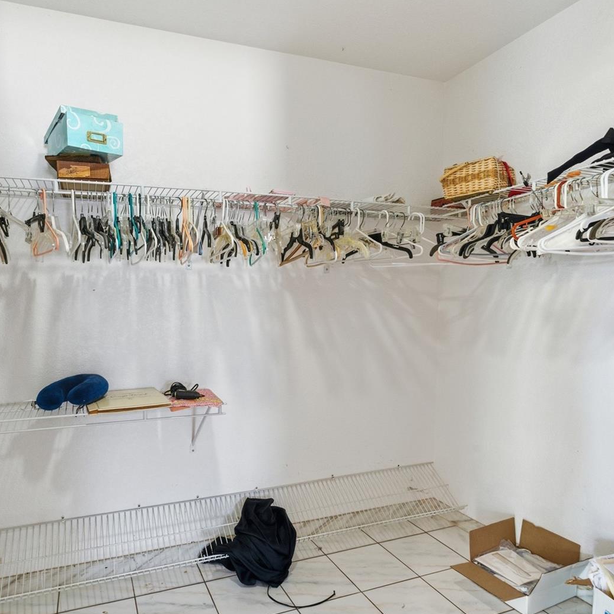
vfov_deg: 72.1
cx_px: 241
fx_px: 421
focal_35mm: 21
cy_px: 311
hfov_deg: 71.3
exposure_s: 1/8
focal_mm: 16
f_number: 9
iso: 400
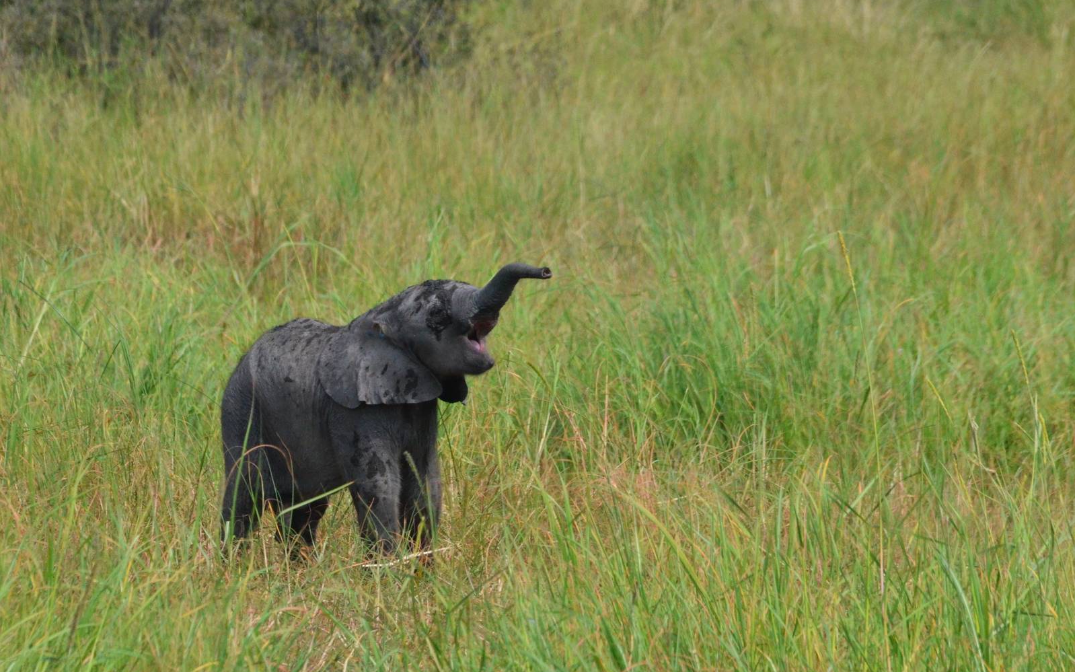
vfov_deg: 1.7
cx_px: 538
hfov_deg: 2.8
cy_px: 335
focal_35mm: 764
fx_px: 22385
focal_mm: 500
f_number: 13
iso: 2500
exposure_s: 1/2500
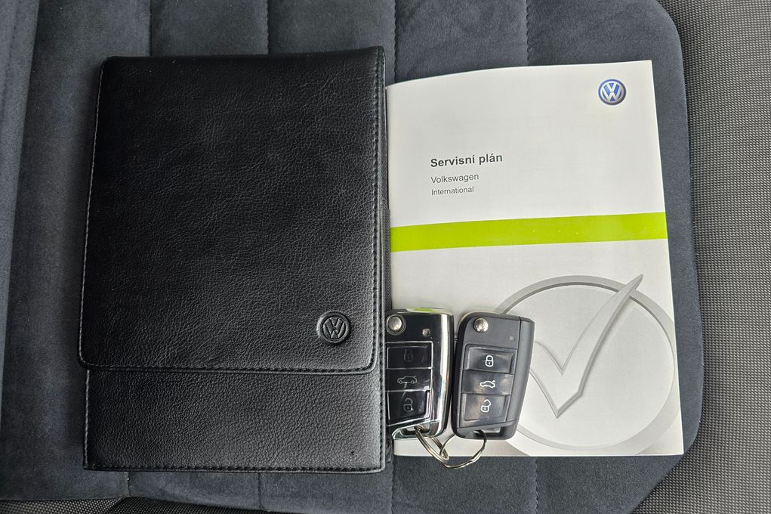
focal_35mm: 24
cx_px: 385
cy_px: 265
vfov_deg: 53.1
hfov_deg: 73.8
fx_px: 514
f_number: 1.7
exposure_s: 1/180
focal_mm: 6.3
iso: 125
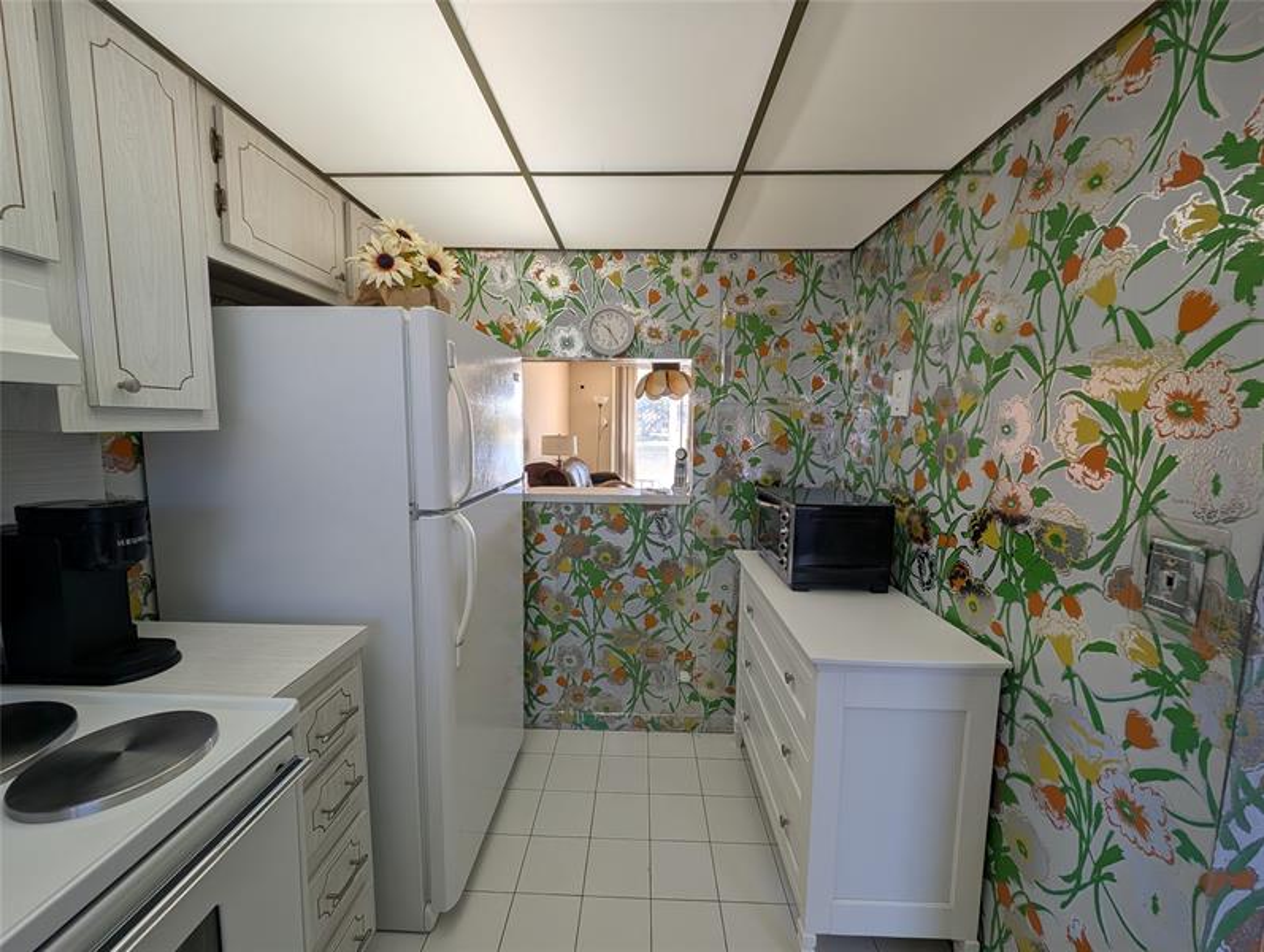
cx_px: 632
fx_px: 439
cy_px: 476
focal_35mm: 12
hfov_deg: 110.5
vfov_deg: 94.6
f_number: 1.95
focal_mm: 2.23
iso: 40
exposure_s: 1/60
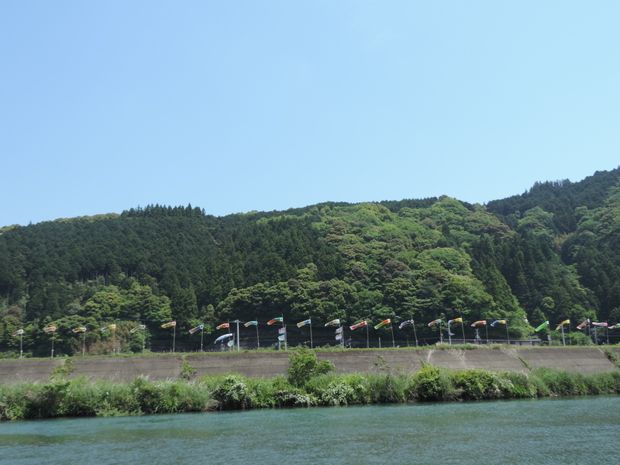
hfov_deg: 55.4
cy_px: 232
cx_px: 310
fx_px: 591
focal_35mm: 33
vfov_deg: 42.9
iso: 80
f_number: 3.2
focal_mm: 5.8
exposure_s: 1/800
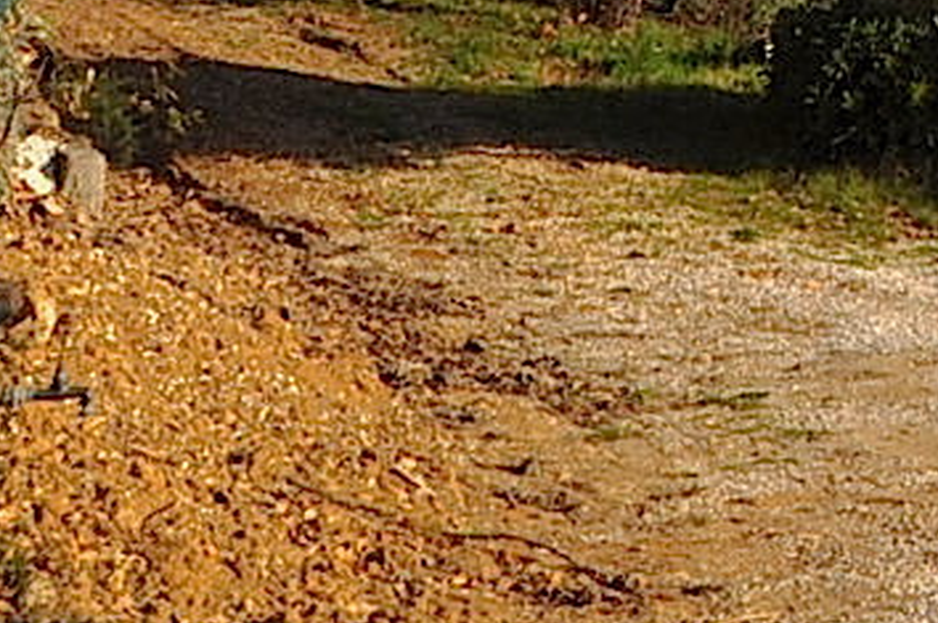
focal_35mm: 109
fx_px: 2836
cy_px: -403
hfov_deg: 16.0
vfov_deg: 11.8
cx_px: 1683
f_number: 16
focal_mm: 12
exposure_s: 1/200
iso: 200
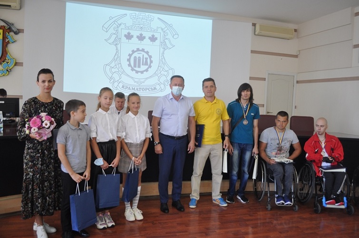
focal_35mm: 30
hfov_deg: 62.0
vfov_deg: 43.5
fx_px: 299
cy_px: 119
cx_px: 180
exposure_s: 1/60
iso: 720
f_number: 4
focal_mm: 20
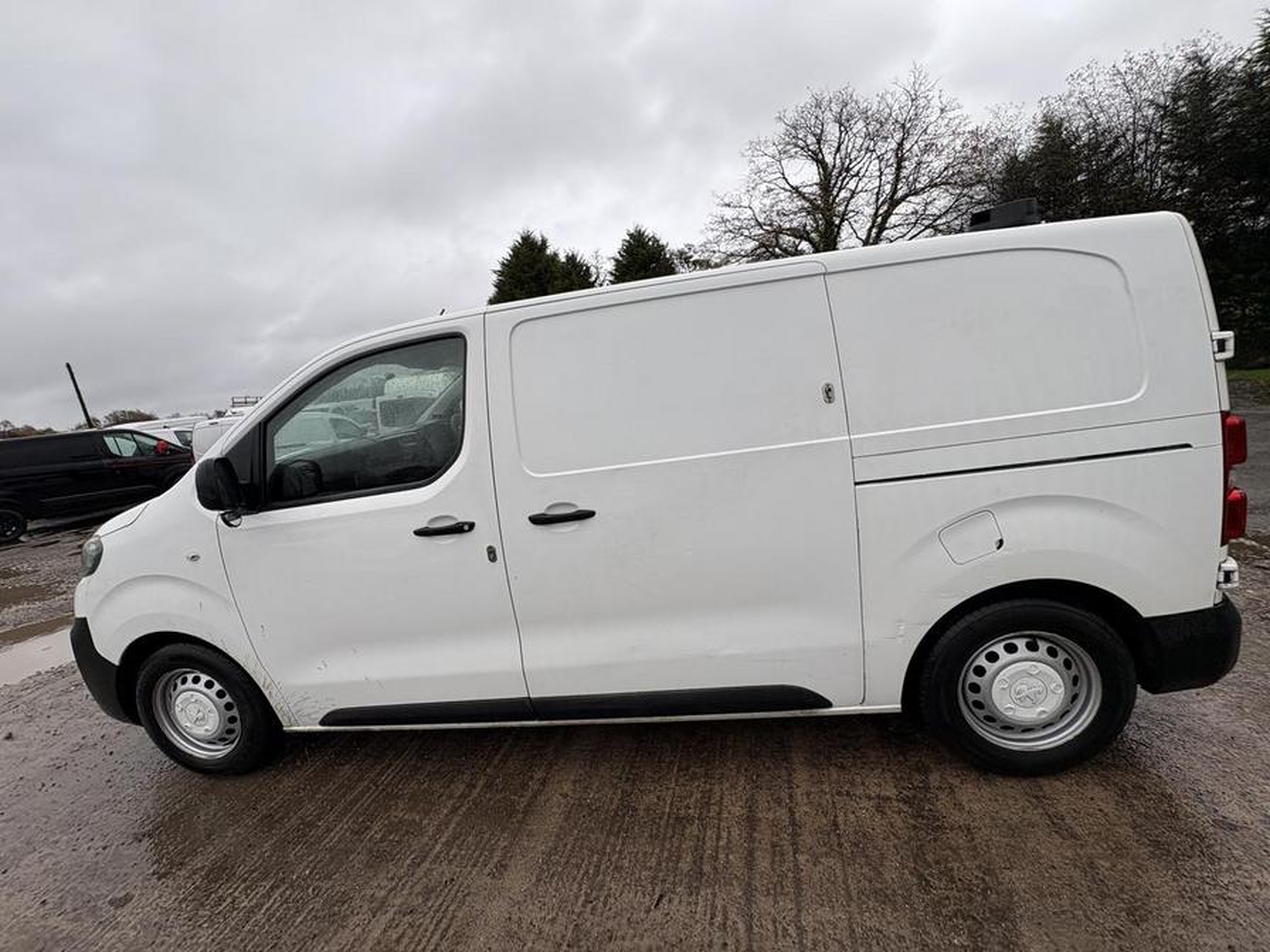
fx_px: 514
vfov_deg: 85.7
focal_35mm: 14
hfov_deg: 102.1
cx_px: 635
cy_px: 476
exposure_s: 1/249
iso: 40
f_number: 2.2
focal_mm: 2.22
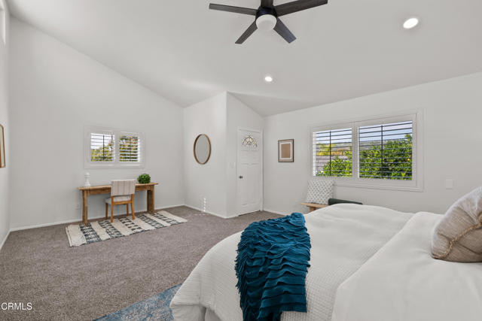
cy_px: 160
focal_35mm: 15
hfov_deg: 100.4
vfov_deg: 77.4
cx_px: 241
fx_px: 201
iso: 250
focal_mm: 15
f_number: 9
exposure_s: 1/15
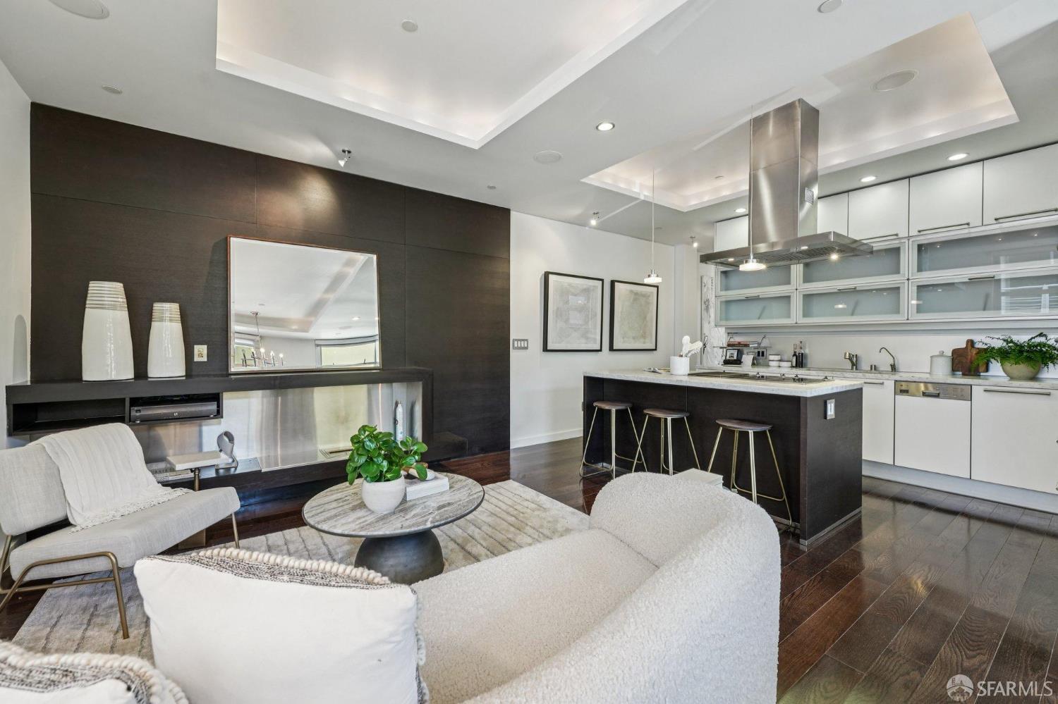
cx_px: 529
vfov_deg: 81.2
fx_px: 411
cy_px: 352
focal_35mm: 14
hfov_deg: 104.3
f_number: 8
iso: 800
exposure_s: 1/25
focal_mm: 14
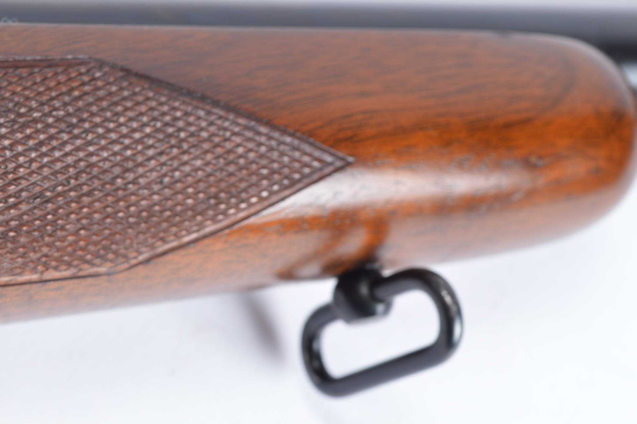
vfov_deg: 11.6
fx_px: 2081
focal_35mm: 118
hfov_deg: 17.3
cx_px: 194
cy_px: 205
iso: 100
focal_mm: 55
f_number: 13
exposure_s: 1/125
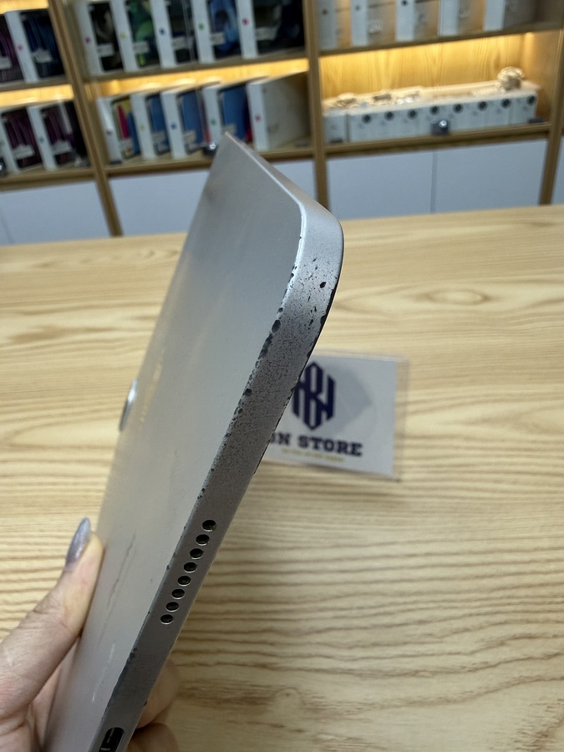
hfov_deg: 56.8
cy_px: 376
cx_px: 282
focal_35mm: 24
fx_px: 521
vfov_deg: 71.6
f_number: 2.2
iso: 100
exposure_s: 1/120
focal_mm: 2.22
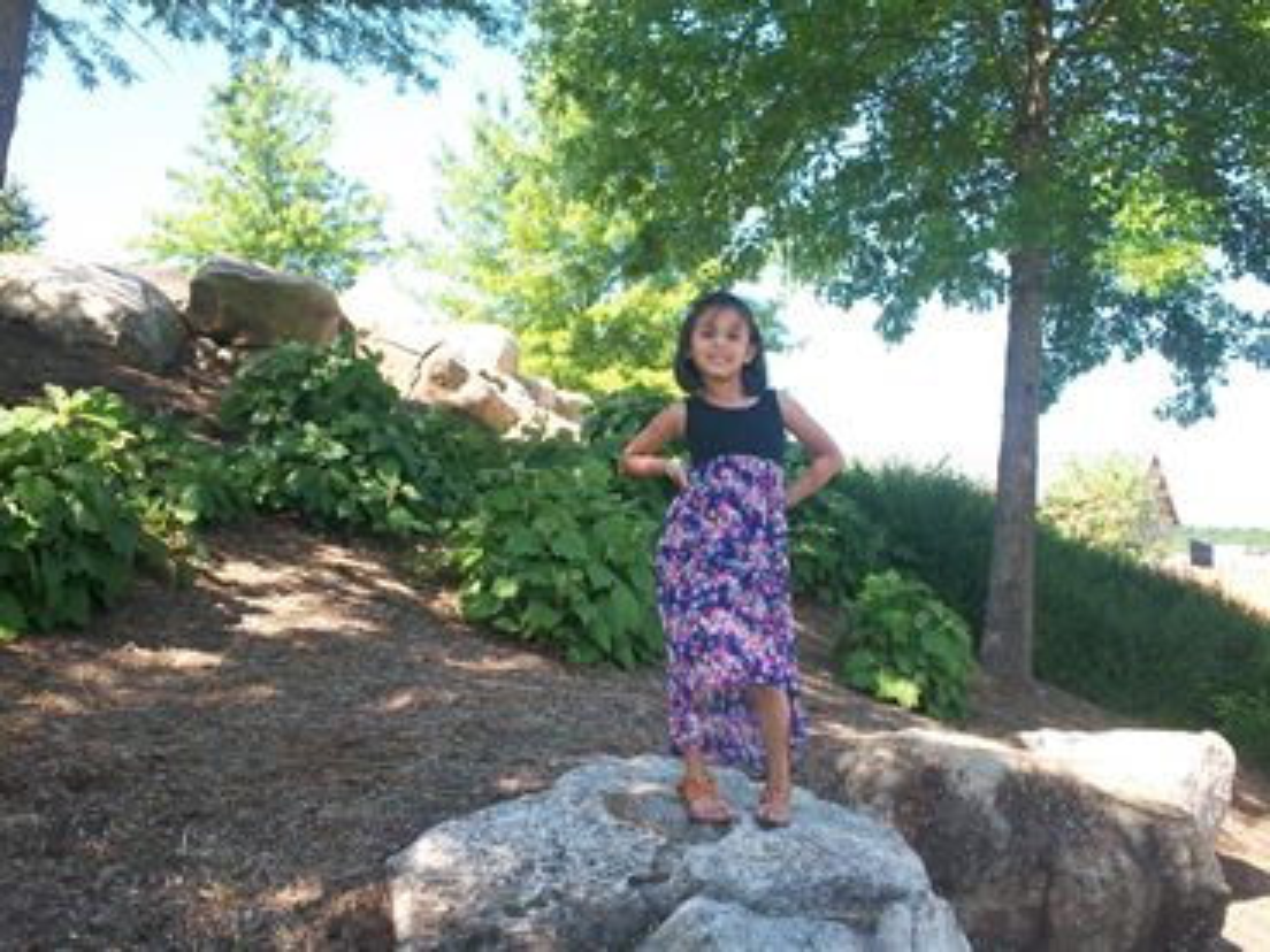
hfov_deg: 49.0
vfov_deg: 37.7
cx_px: 635
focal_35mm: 38
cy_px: 476
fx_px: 1394
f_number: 4.5
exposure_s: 1/100
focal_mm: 6.3
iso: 80
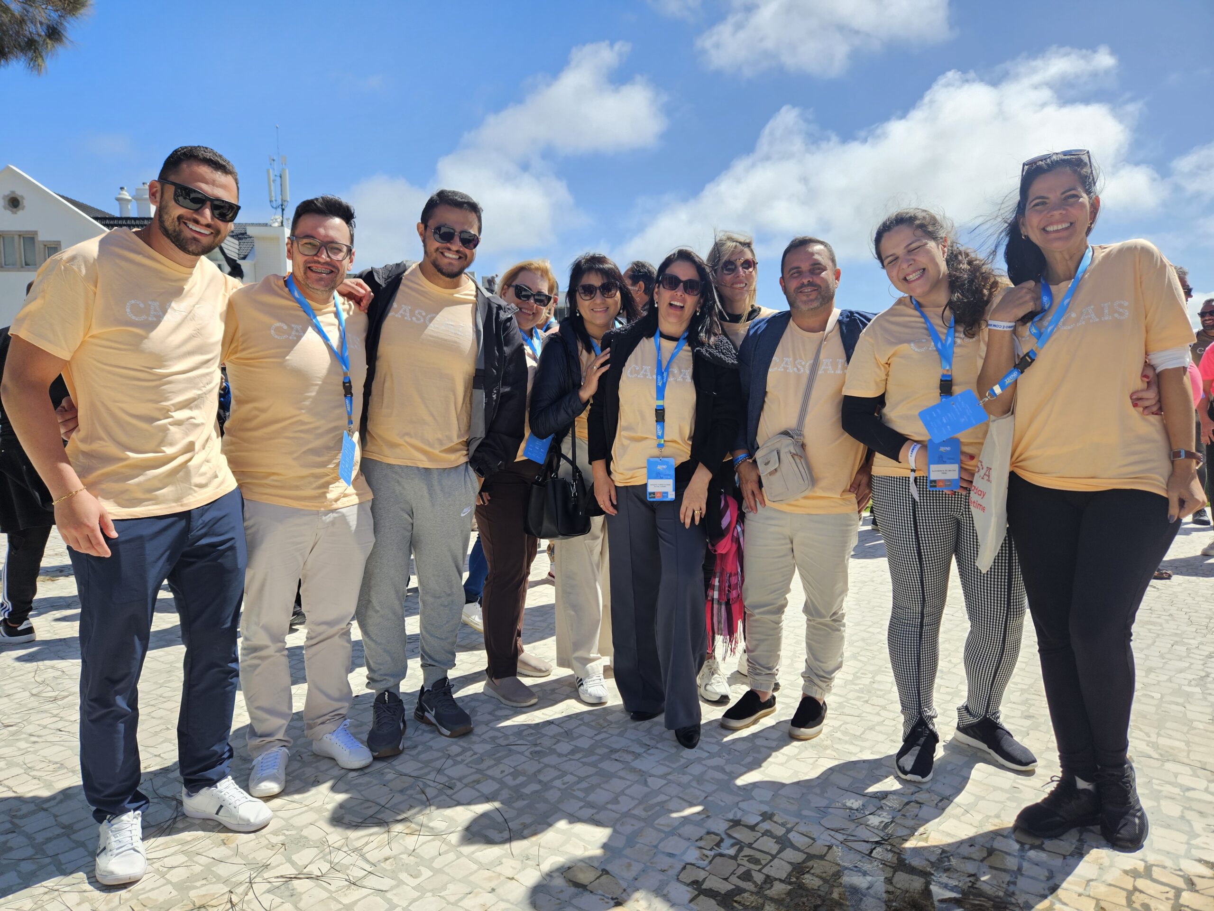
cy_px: 456
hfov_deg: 73.9
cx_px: 607
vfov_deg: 58.9
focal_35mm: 23
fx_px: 807
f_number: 1.8
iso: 25
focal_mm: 5.4
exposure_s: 1/1365
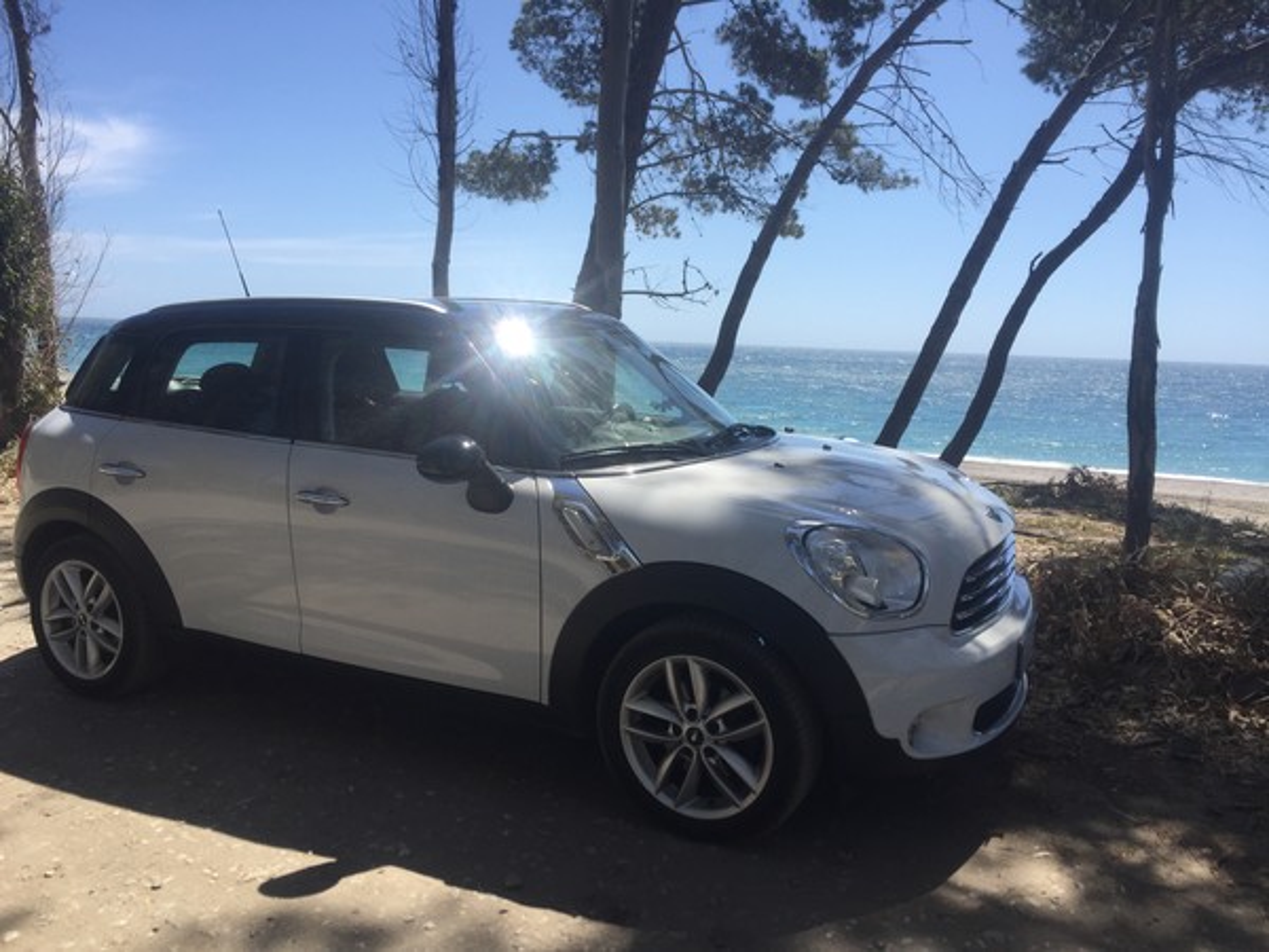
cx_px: 634
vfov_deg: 48.2
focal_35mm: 29
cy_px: 476
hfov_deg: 61.7
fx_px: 1063
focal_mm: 4.15
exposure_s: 1/1883
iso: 32
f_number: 2.2
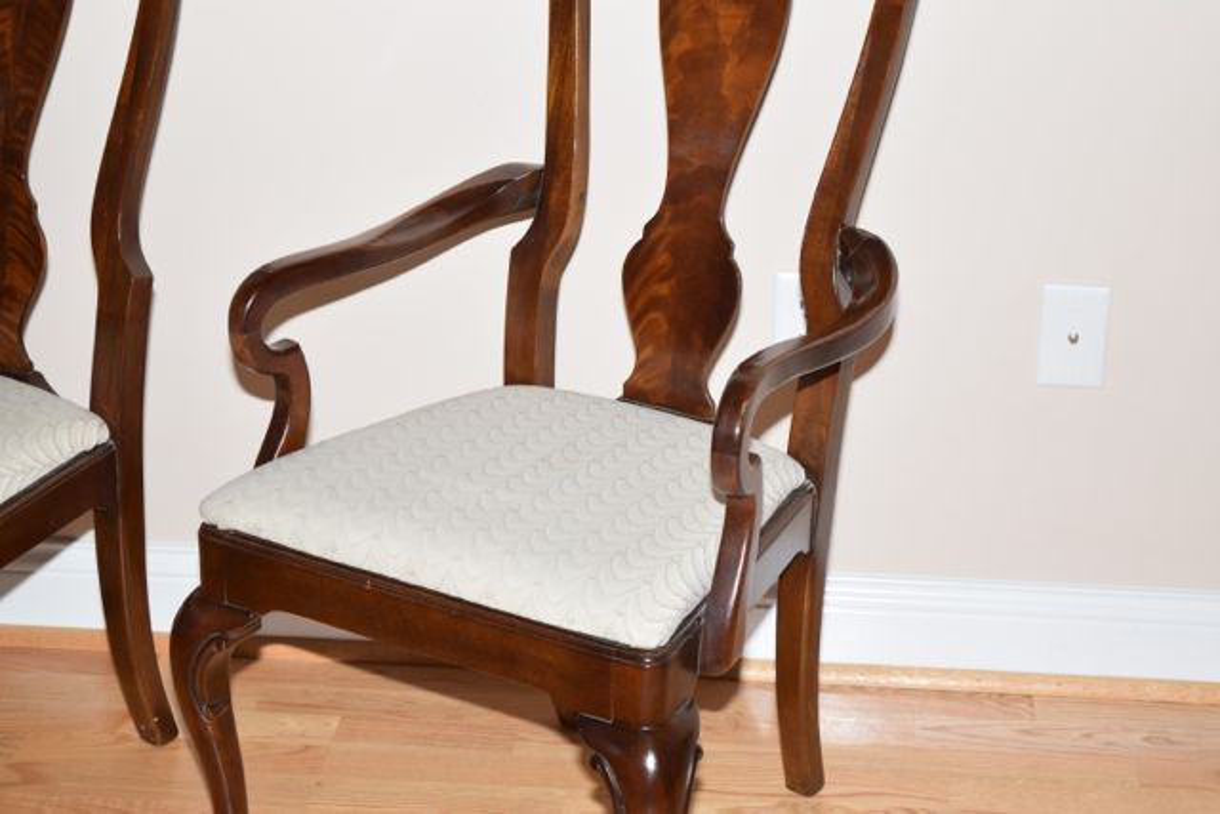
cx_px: 610
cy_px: 407
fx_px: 2796
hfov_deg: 24.6
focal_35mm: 82
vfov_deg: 16.6
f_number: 5.6
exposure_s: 1/125
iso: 800
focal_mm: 55
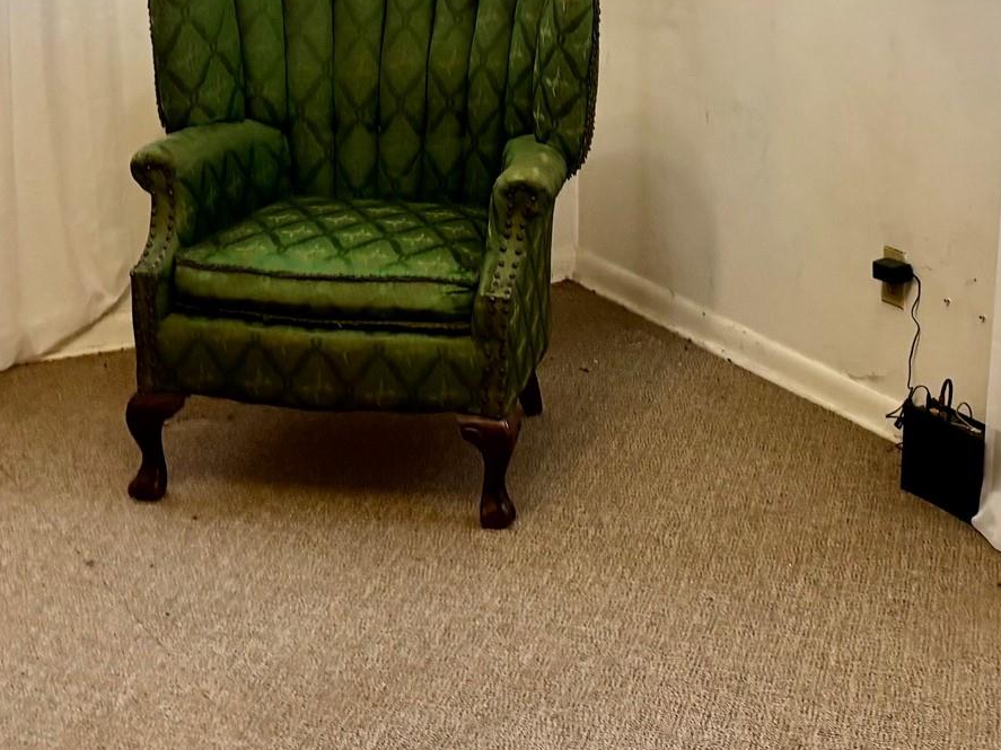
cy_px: 78
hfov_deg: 31.3
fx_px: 1735
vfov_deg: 23.8
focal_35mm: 60
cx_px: 805
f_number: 1.6
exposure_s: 1/60
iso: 125
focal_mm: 5.96
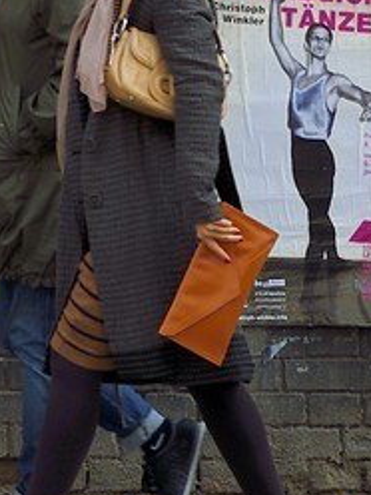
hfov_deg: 4.3
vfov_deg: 5.5
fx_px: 4873
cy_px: -852
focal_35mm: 341
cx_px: -489
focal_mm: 55
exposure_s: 1/250
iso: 200
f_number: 8
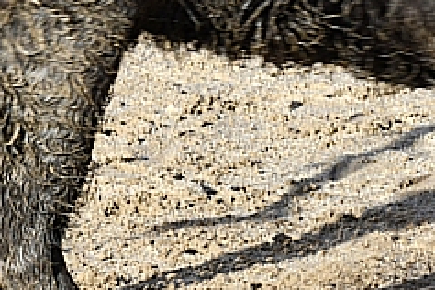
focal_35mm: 608
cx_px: 608
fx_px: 7346
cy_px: -196
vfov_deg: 2.3
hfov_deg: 3.4
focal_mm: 120
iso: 320
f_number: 8
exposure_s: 1/320
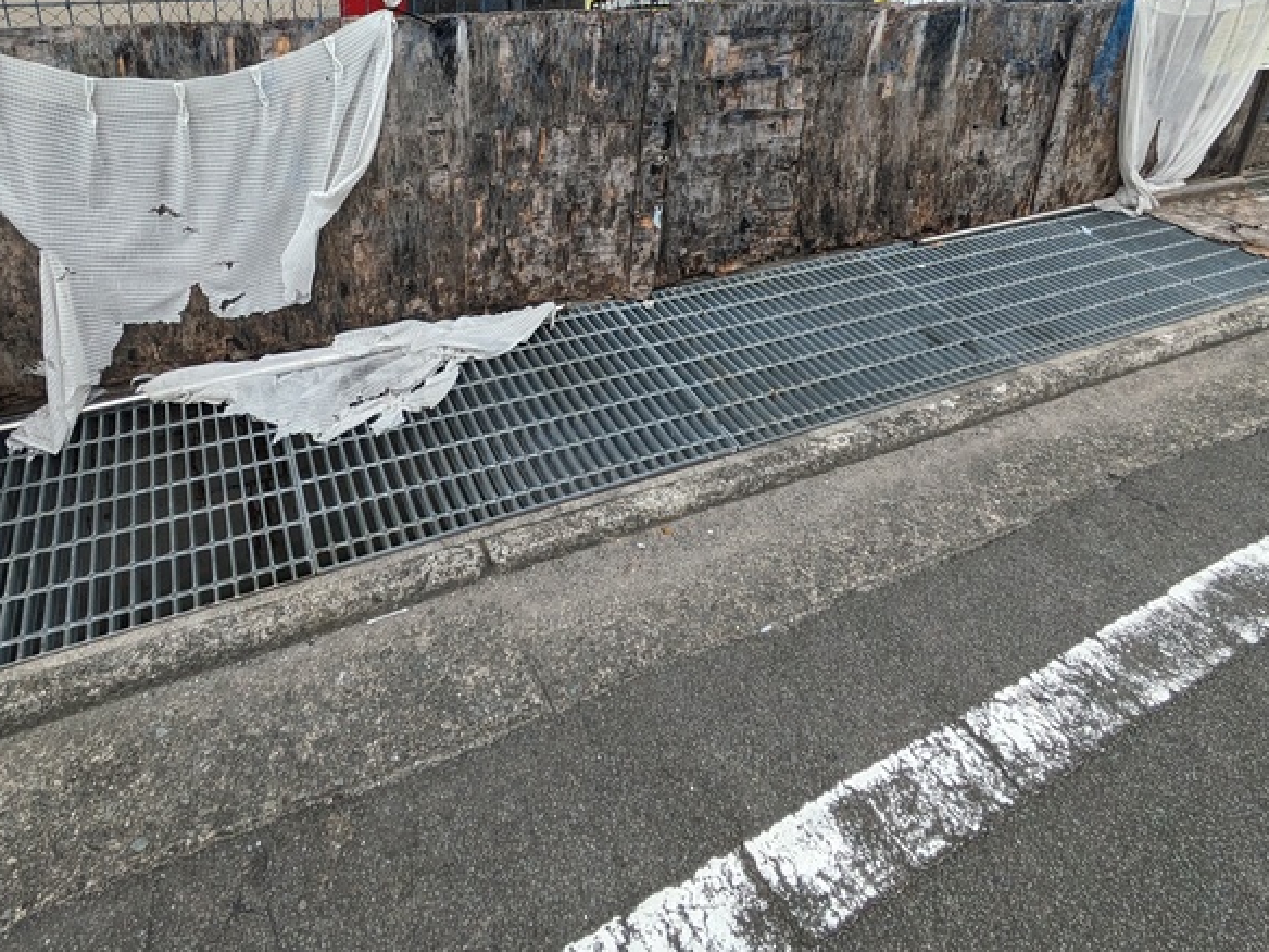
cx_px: 560
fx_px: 843
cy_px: 215
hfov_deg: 73.6
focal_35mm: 23
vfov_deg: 55.5
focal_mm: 1.83
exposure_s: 1/1106
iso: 46
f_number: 2.2
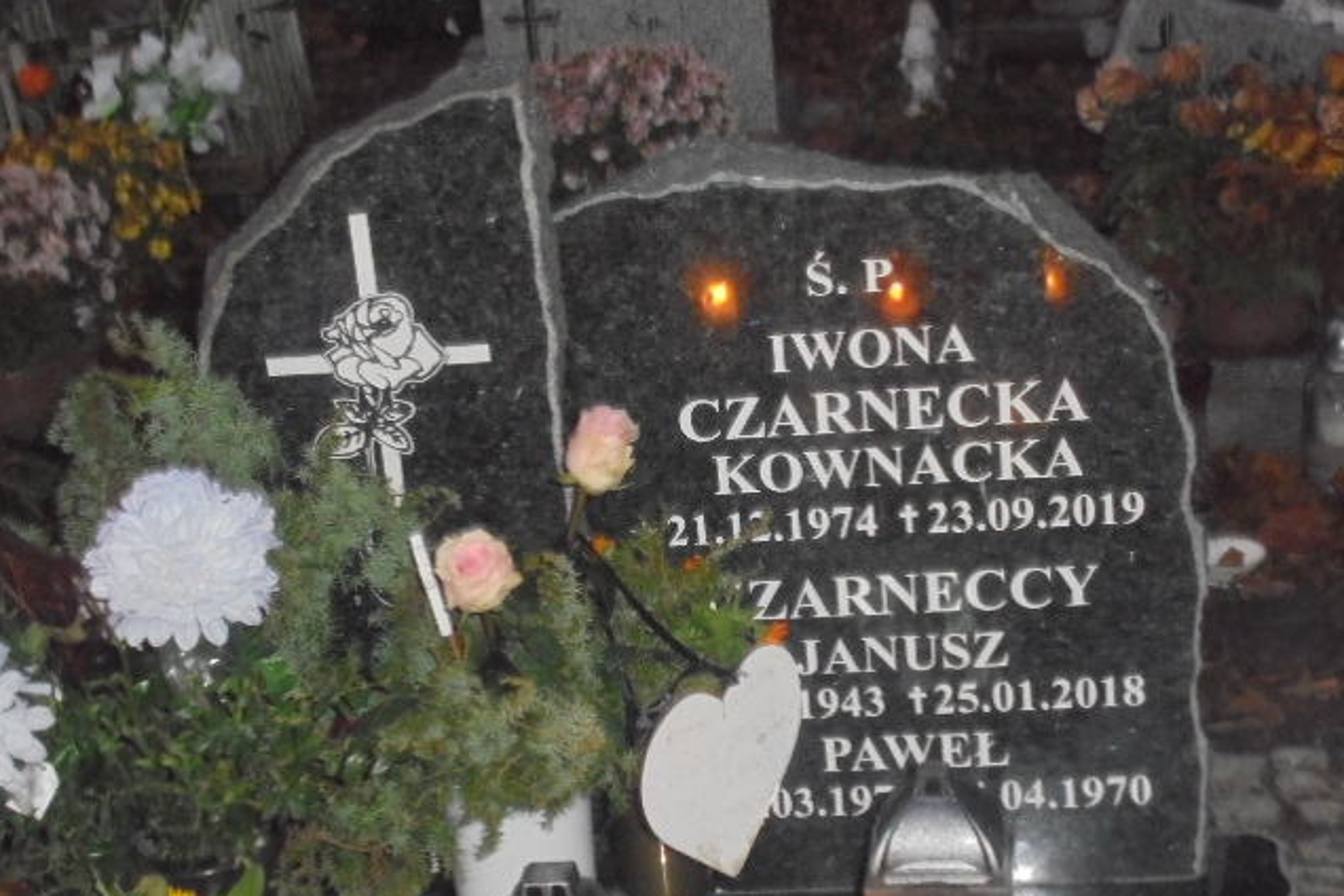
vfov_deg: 20.3
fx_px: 2501
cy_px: 467
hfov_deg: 30.1
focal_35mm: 67
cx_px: 672
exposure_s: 1/3
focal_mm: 11.5
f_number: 5.6
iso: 800
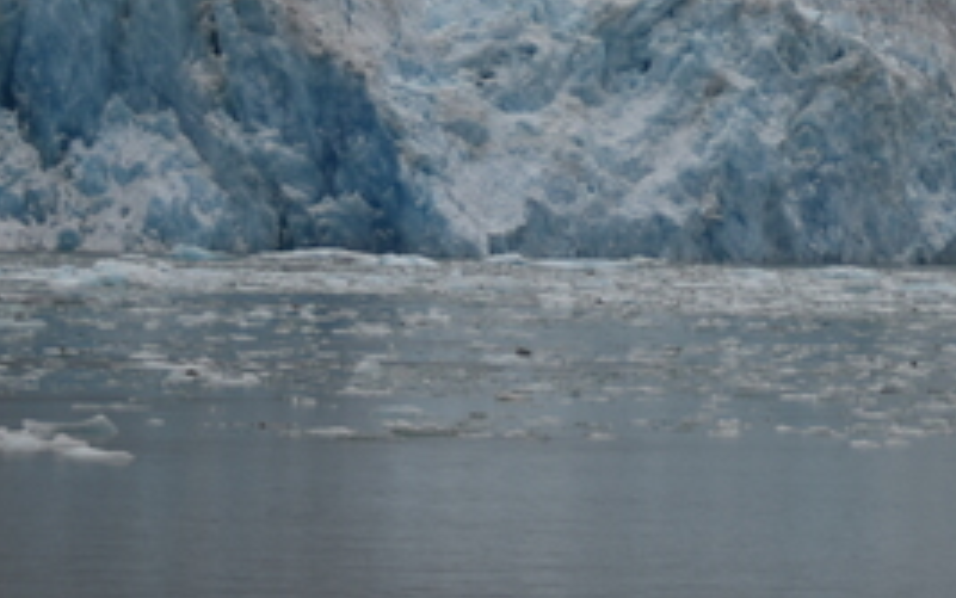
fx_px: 8912
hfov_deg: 6.1
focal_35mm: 342
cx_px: 1353
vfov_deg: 3.8
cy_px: -243
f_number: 5
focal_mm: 70
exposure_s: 1/160
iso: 110
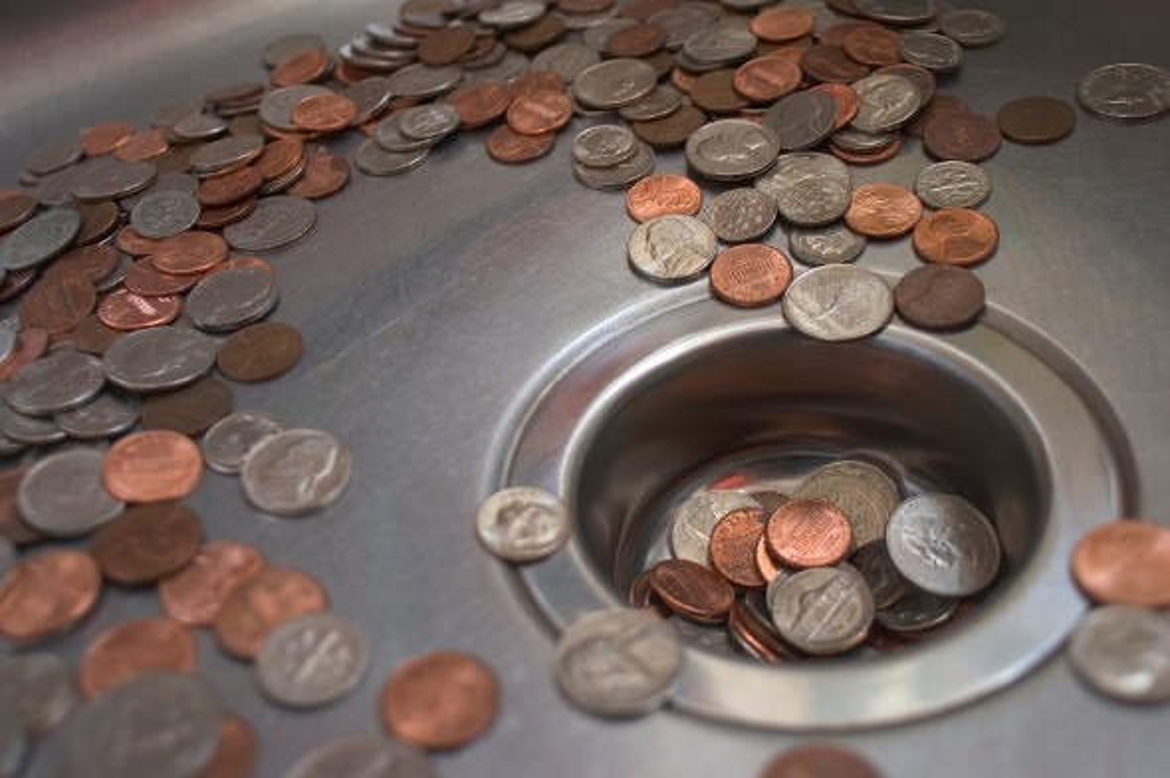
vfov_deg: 43.5
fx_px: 974
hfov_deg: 62.0
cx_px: 585
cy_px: 389
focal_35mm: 30
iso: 200
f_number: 3.2
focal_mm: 20
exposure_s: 1/40
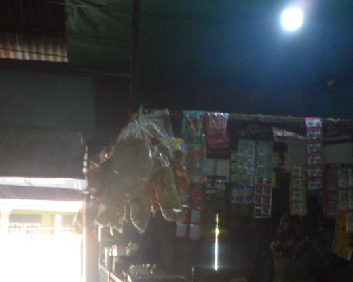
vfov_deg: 29.1
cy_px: 251
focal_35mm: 50
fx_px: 522
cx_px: 136
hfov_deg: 37.2
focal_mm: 4.9
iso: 240
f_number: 3.3
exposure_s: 1/45
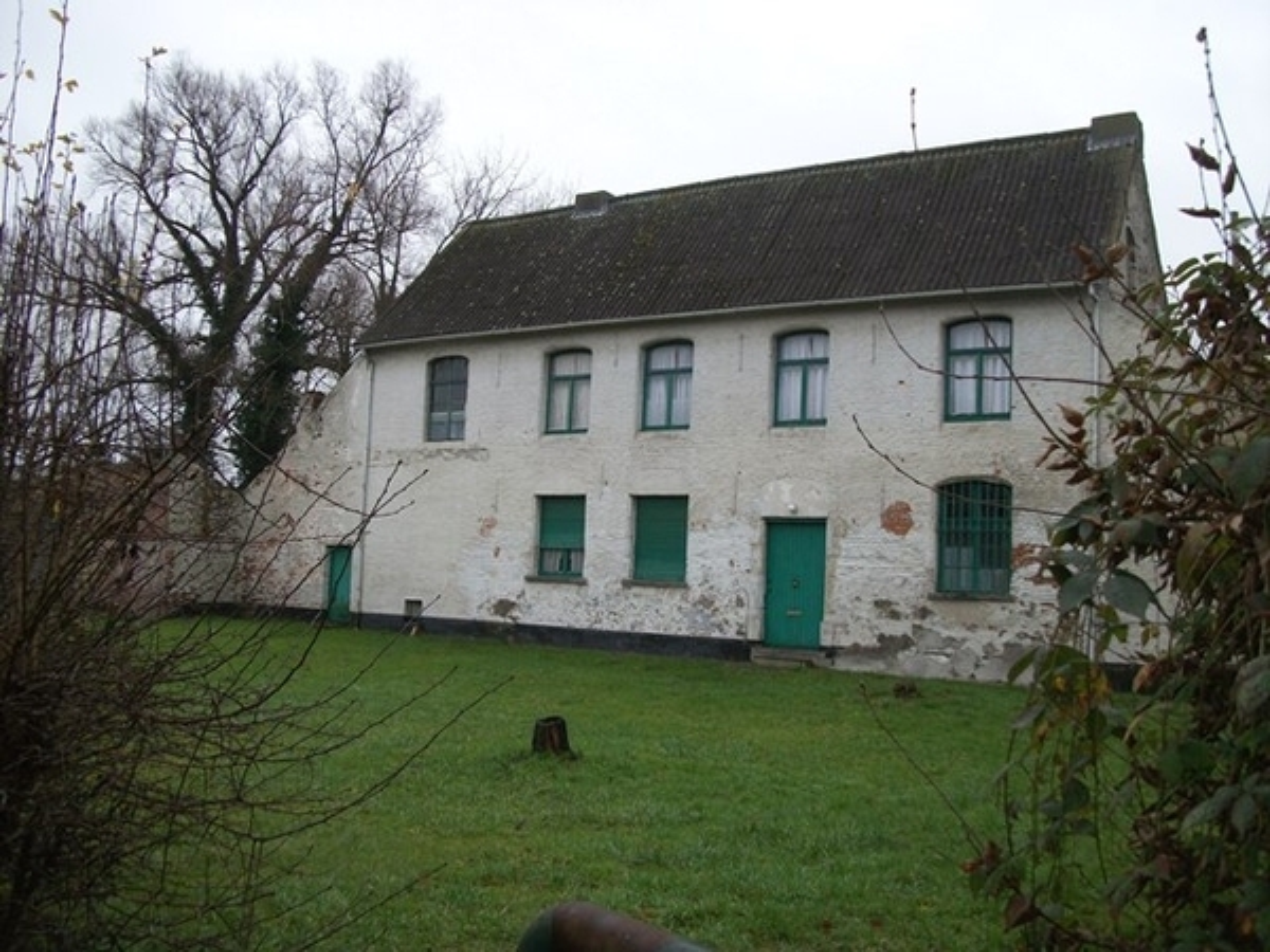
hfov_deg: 56.8
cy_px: 476
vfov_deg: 44.2
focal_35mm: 32
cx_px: 635
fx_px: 1174
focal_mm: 5.7
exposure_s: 1/200
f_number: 2.9
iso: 80
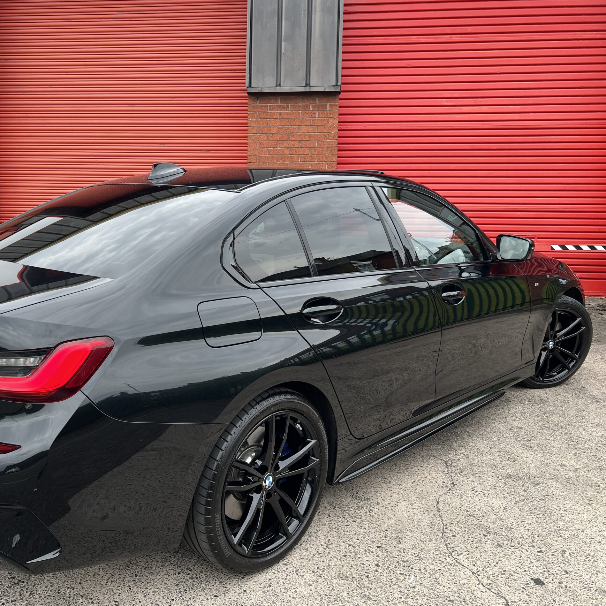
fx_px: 614
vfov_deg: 52.5
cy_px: 303
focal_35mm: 31
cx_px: 222
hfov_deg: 51.9
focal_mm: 5.7
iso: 50
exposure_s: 1/380
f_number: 1.5
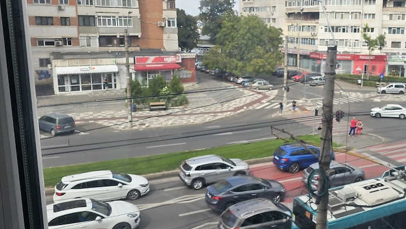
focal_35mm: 36
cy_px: 98
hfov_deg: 53.9
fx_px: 388
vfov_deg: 32.8
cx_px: 278
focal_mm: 6.3
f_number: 1.7
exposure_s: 1/580
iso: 10
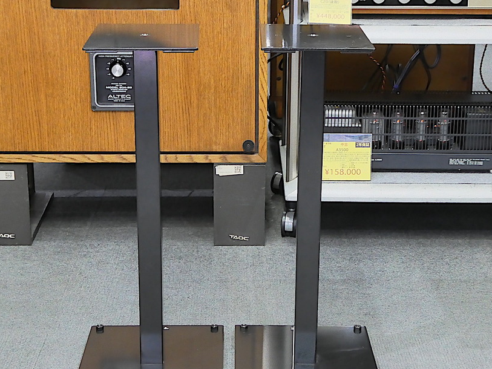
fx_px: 1023
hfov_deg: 27.0
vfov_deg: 20.4
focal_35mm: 72
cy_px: 214
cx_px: 230
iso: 1600
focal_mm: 10.9
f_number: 5.6
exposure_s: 1/13
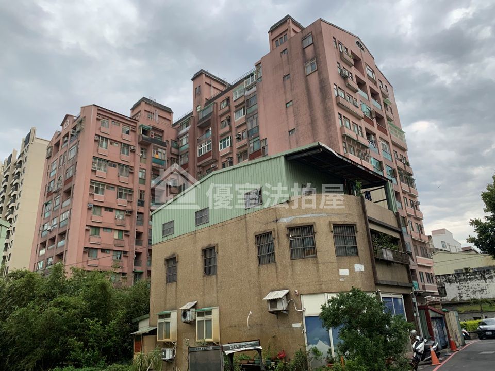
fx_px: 372
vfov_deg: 53.1
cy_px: 186
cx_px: 248
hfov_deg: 67.3
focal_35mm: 26
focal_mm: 4.25
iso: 100
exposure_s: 1/71
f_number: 1.8
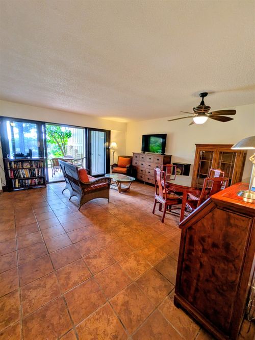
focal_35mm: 14
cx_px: 128
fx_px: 137
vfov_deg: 102.0
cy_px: 170
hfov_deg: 85.7
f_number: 2.2
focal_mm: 1.83
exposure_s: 1/100
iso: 122
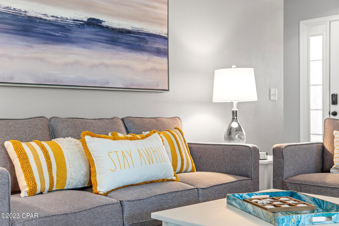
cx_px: 170
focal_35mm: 45
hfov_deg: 43.6
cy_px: 113
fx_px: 424
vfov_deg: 29.9
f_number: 2.2
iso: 800
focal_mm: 30
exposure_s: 1/25
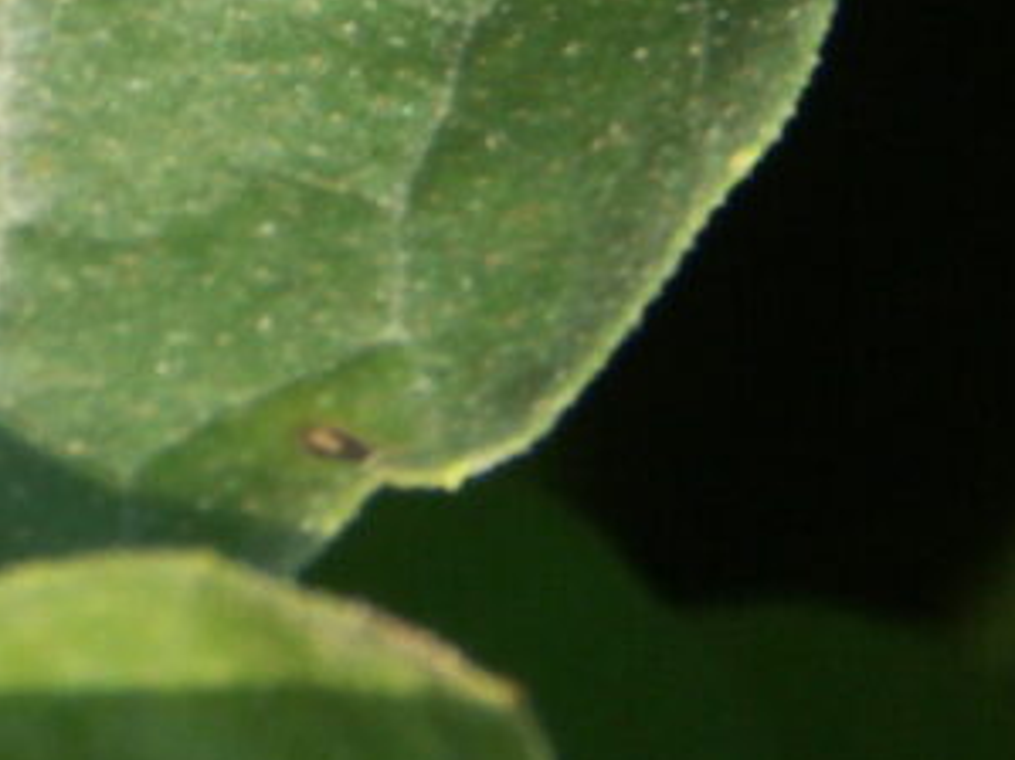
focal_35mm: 1028
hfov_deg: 1.9
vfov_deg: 1.4
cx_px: -112
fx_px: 30131
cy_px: -712
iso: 64
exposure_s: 1/320
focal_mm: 50.8
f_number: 5
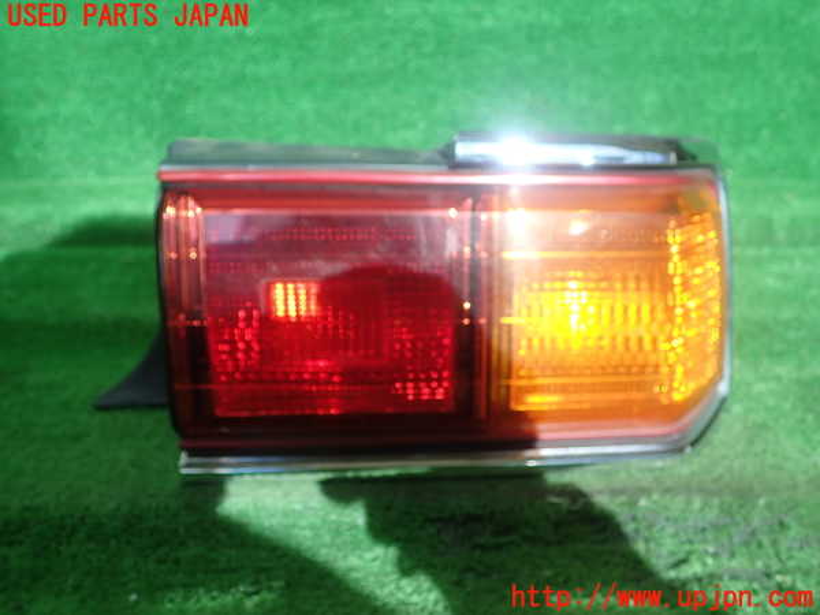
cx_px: 410
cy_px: 308
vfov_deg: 46.8
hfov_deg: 60.0
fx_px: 711
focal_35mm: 30
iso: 100
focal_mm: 5.5
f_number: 2.3
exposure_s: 1/200
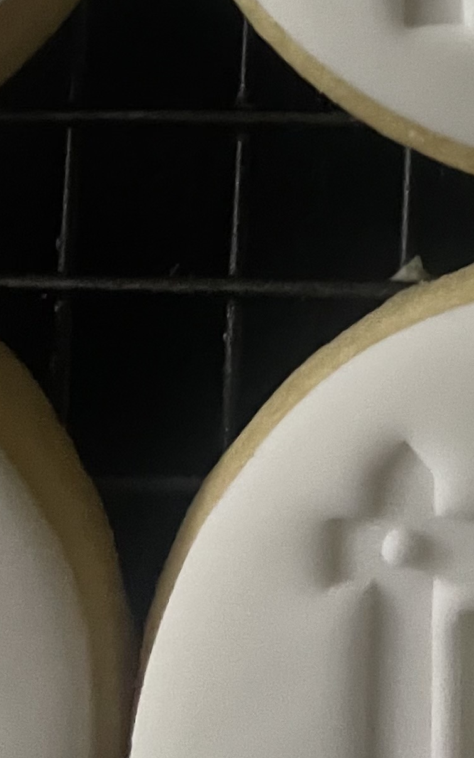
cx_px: 670
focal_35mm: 92
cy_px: -224
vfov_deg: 20.6
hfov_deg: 13.5
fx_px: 1902
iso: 640
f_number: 1.6
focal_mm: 4.2
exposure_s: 1/25
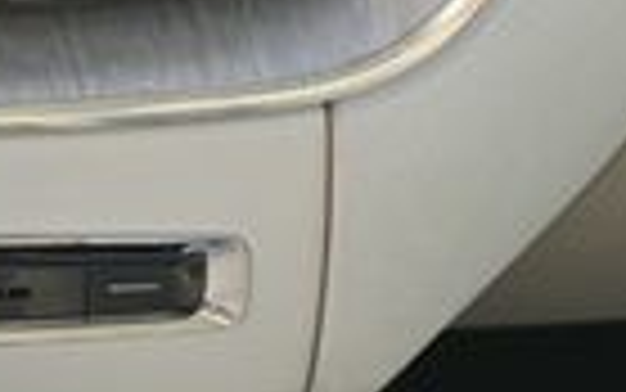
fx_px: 4700
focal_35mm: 275
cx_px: -279
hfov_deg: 7.5
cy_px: -374
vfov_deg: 4.7
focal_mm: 39
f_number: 5.6
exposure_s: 1/125
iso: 900
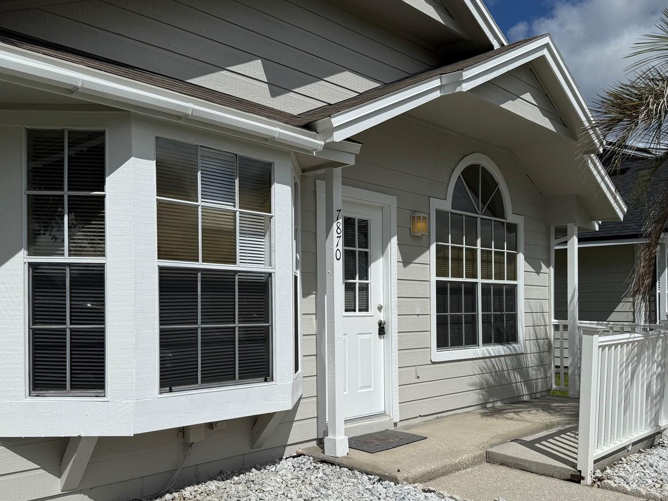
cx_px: 331
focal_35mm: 31
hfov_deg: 58.4
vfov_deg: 45.1
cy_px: 310
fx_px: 598
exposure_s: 1/14286
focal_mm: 6.76
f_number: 1.78
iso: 64
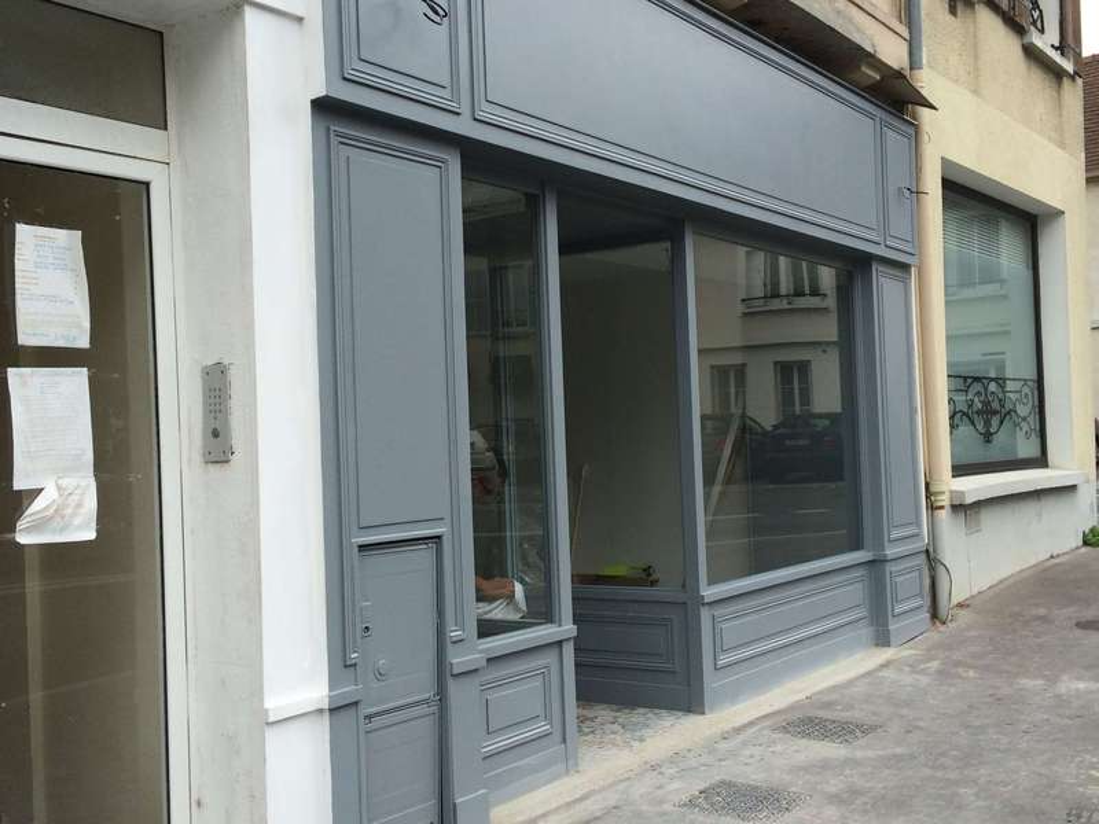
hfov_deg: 61.7
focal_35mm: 29
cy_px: 412
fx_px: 921
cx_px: 550
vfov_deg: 48.2
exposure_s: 1/500
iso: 32
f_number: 2.2
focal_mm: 4.15
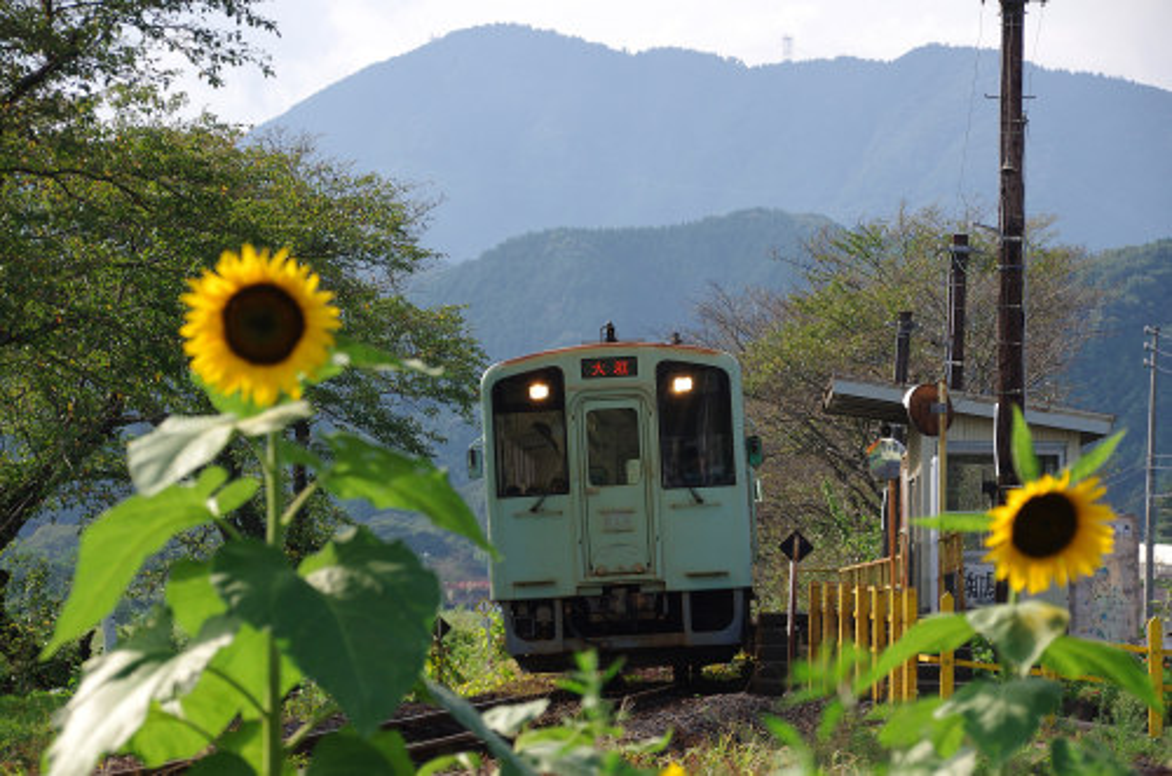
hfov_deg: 11.6
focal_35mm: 177
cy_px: 388
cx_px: 586
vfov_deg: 7.7
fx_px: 5750
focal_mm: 118
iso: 200
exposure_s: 1/320
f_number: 7.1
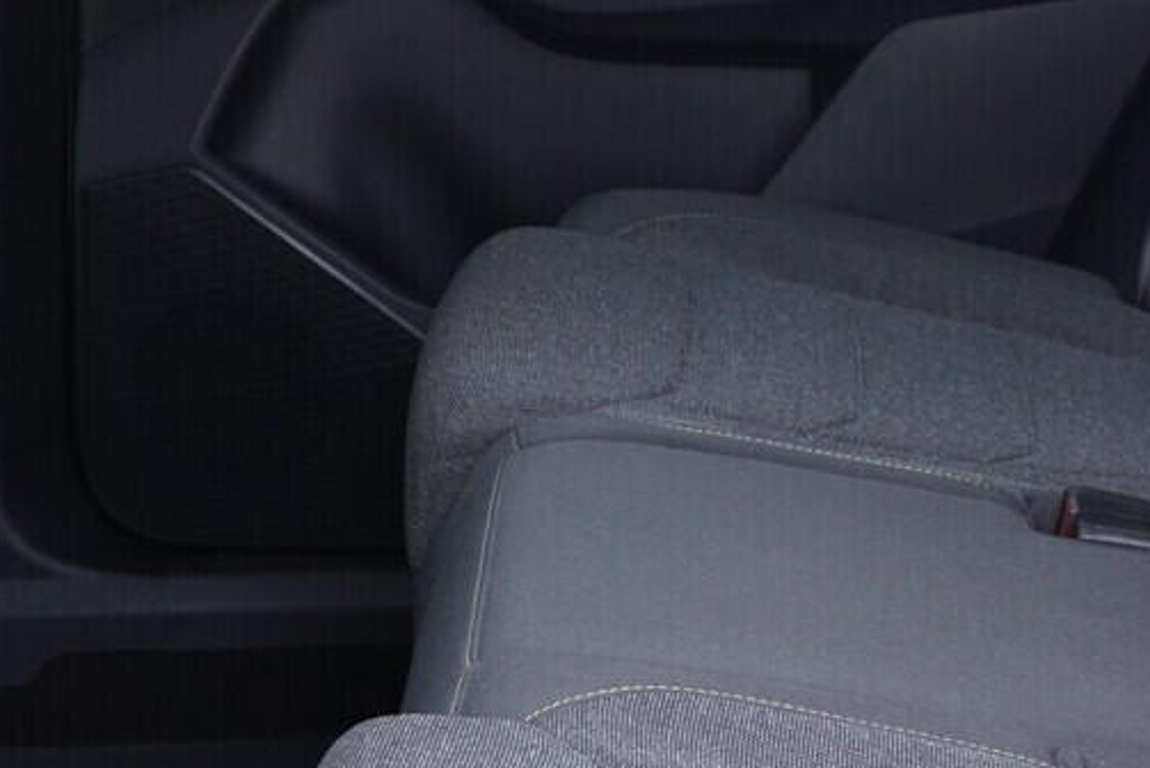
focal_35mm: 103
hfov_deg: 19.4
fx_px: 3292
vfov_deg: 13.2
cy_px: 126
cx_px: 1049
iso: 500
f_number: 2.8
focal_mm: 24
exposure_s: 1/40
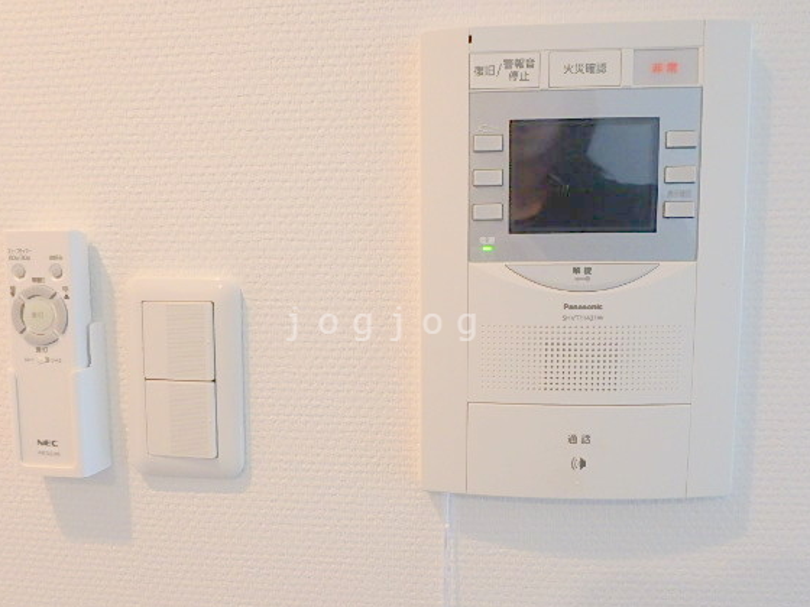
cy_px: 324
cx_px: 385
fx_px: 562
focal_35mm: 24
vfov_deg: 56.8
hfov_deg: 71.5
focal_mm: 3.7
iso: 400
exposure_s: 1/30
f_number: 3.5
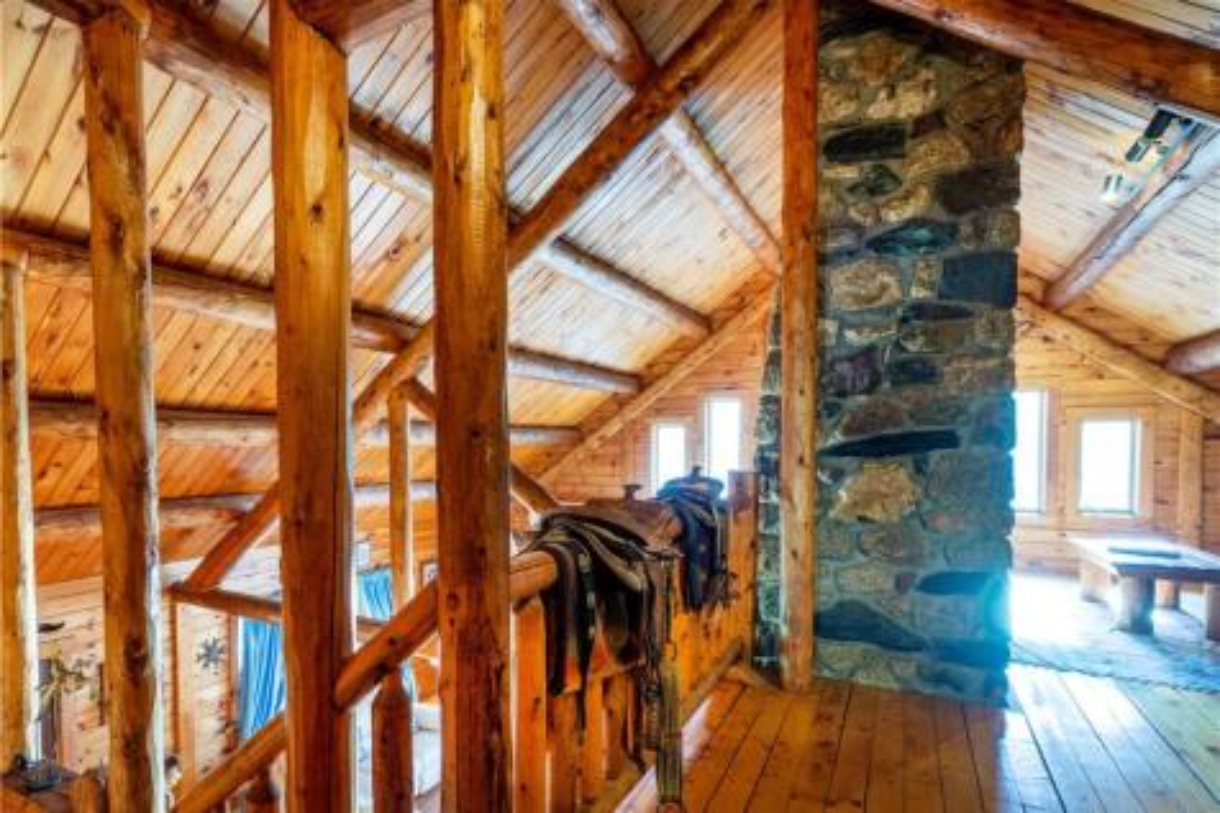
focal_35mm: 18
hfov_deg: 90.0
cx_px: 610
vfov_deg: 67.3
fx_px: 610
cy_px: 406
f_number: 6.3
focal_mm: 18
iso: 320
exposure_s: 1/3
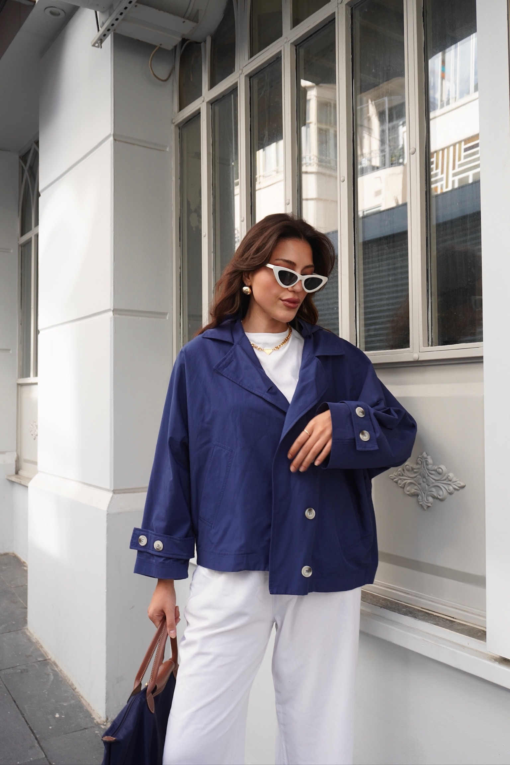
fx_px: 669
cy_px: 382
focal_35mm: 32
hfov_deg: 41.7
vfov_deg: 59.5
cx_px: 255
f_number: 5
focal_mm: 21
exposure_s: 1/60
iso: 100
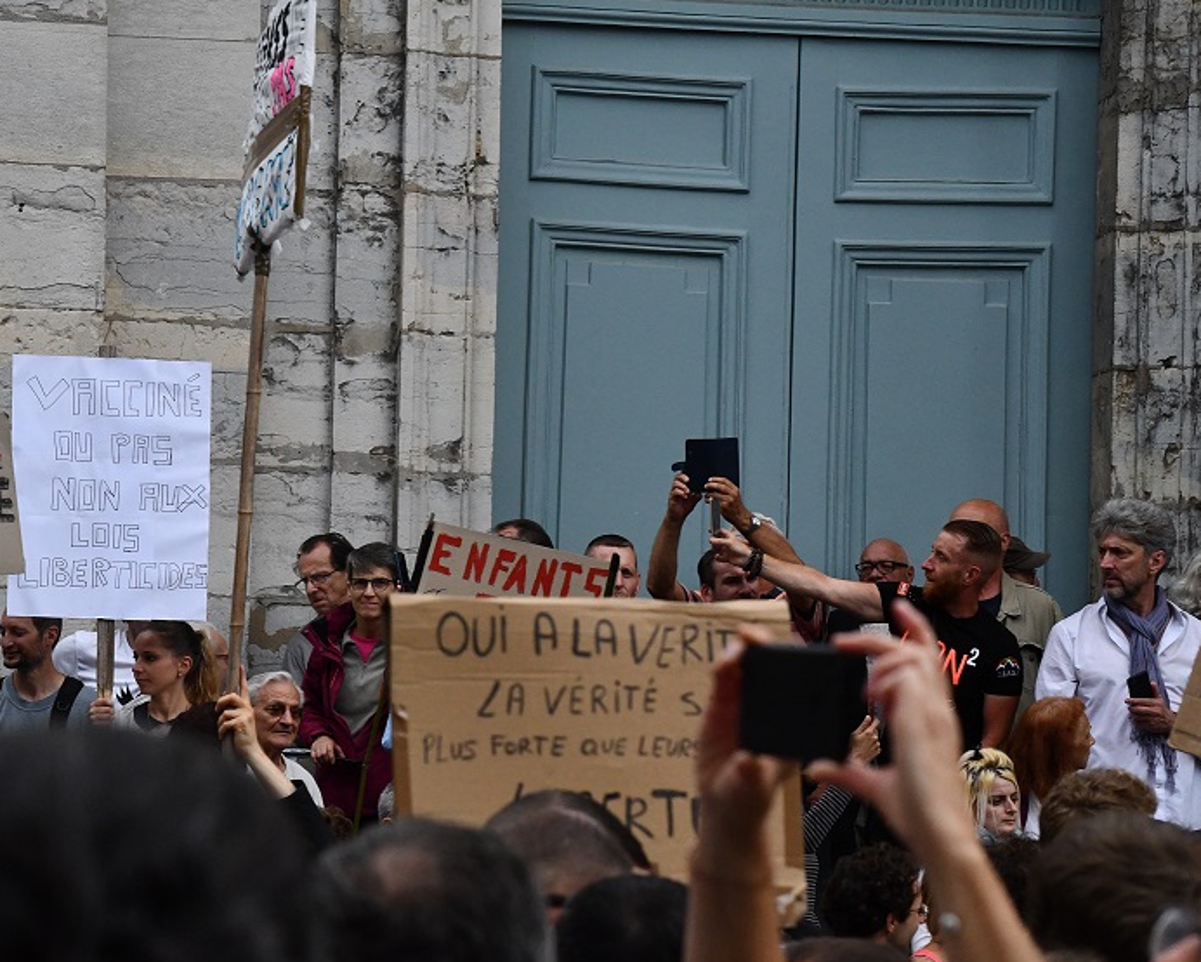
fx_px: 6044
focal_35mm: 170
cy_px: 482
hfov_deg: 11.3
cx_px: 561
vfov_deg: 9.1
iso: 2500
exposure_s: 1/2000
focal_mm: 100
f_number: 11
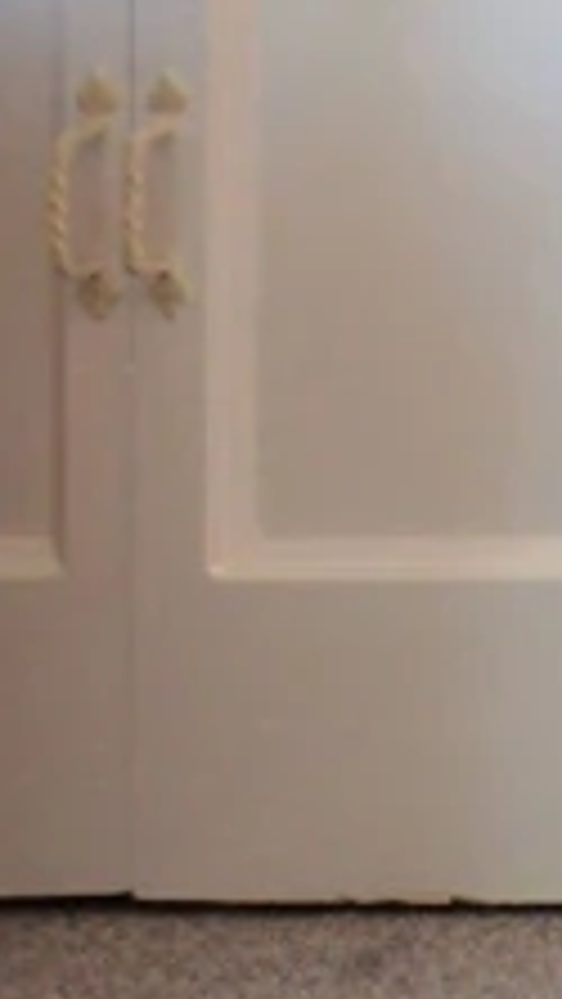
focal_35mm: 156
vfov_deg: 12.4
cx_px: 3363
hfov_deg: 5.0
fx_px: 4137
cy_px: -909
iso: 400
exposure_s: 1/80
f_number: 4.5
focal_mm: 11.5
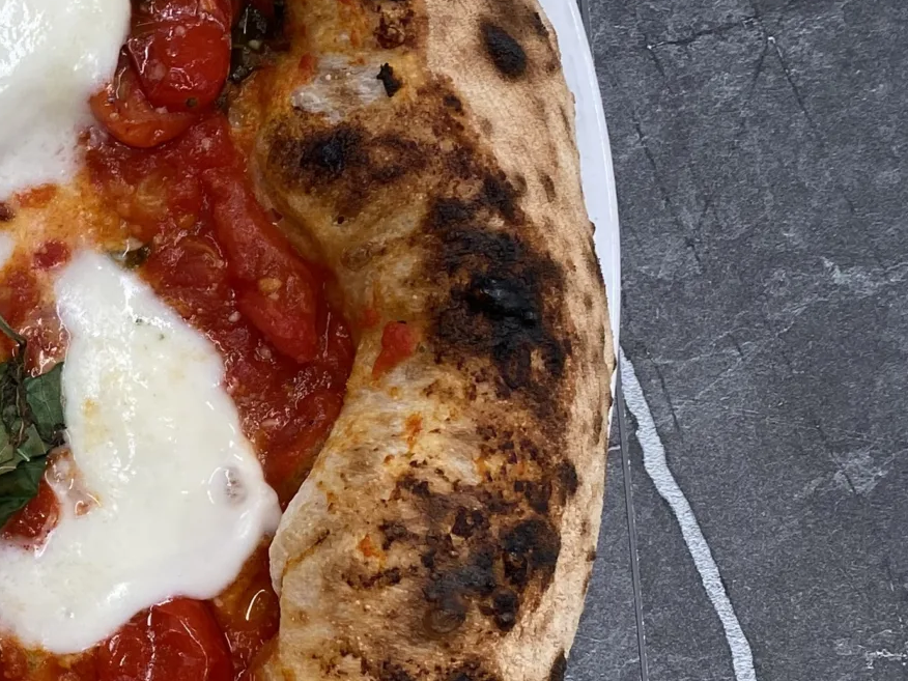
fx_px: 1994
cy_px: 441
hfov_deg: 22.1
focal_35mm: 76
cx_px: -374
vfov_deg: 19.3
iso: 64
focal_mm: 4.25
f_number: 1.8
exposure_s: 1/102
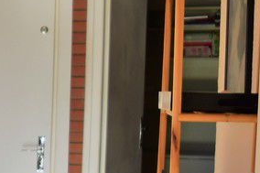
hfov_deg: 9.7
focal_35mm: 142
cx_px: -590
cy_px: 135
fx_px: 1025
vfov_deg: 9.6
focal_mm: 14
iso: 100
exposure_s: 1/250
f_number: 2.8
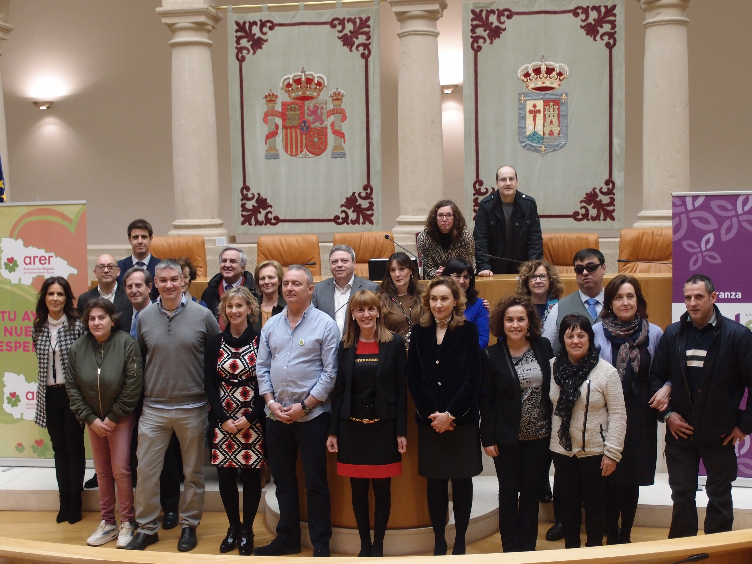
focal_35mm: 46
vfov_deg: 31.5
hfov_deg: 41.2
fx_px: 999
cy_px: 282
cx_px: 376
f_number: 2
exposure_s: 1/80
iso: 200
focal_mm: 9.87
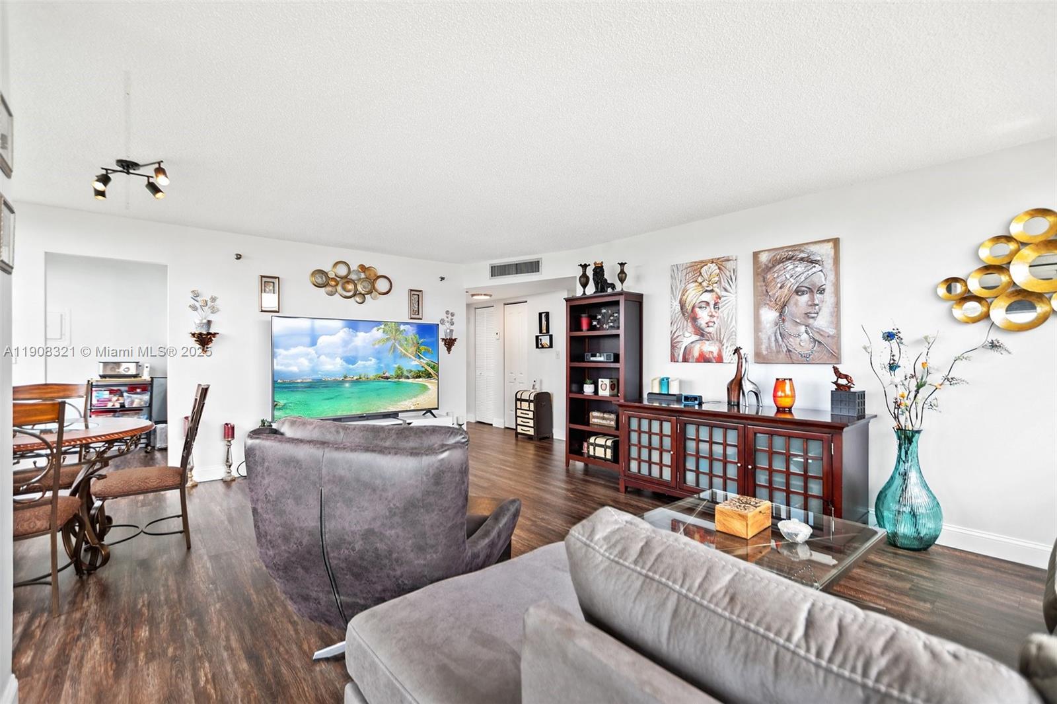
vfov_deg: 77.3
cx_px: 528
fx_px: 440
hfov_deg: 100.4
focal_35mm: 15
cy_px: 352
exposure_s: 1/15
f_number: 3.5
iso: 280
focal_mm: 10
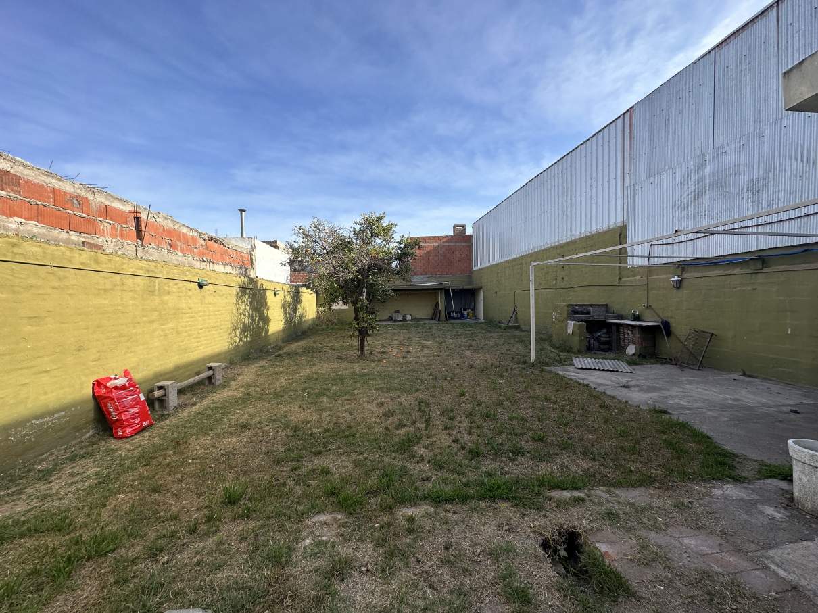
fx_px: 331
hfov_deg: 102.1
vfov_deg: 85.7
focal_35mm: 14
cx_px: 409
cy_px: 306
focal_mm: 2.22
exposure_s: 1/947
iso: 50
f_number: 2.2
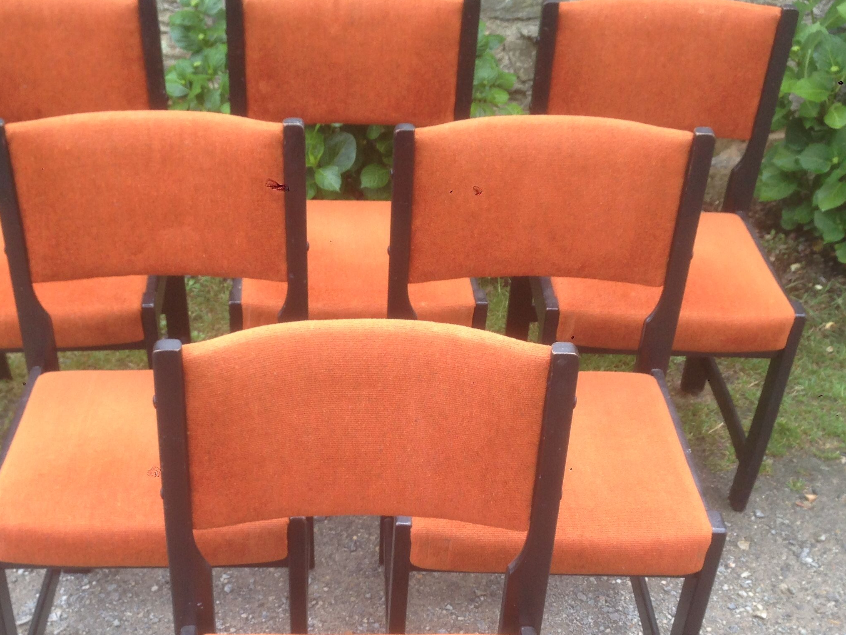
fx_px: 1295
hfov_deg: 36.1
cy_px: 452
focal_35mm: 53
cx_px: 358
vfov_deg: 27.3
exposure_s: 1/120
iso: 50
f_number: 2.4
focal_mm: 4.12
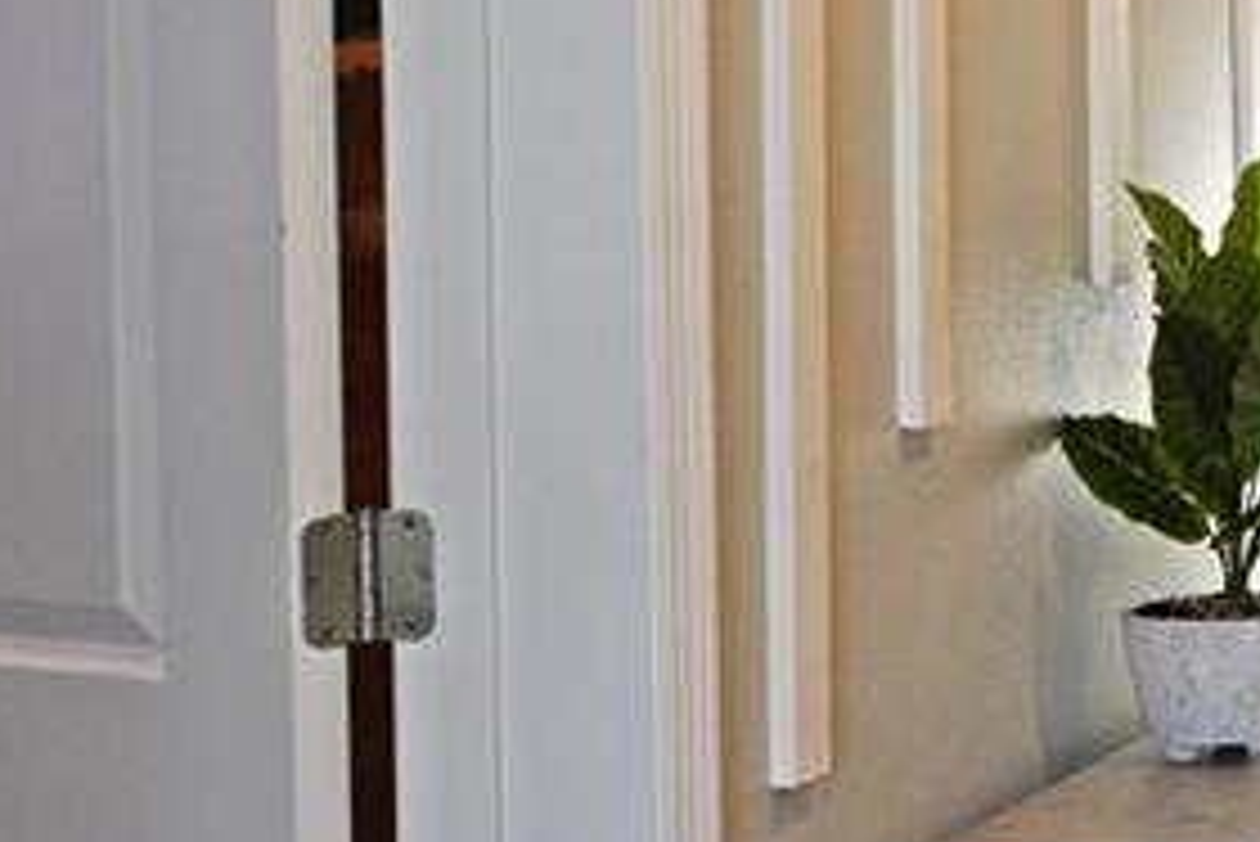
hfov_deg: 19.3
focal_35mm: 80
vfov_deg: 17.0
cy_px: 203
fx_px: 2801
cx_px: 2246
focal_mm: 14
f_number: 2.8
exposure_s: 1/250
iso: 400
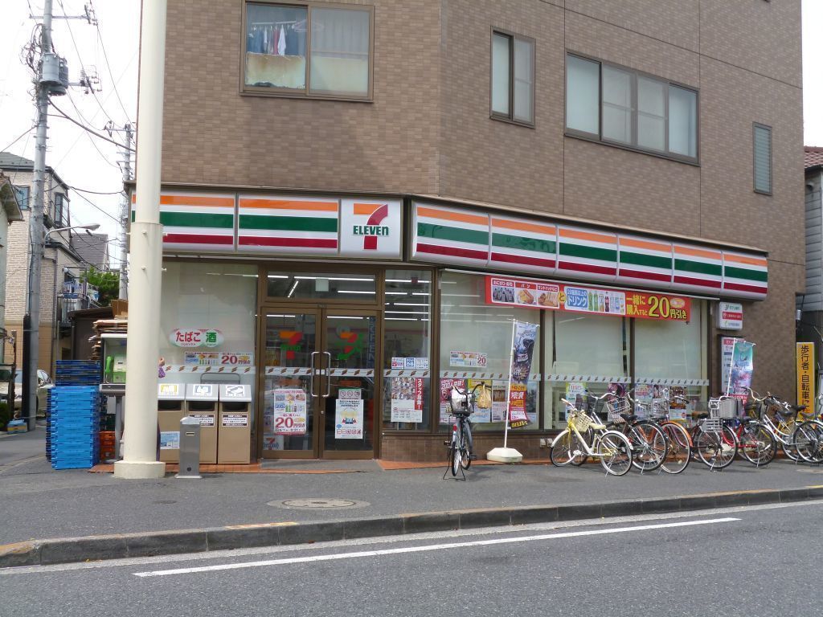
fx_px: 1046
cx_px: 412
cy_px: 308
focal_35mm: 44
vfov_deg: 32.9
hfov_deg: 42.9
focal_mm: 7.9
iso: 100
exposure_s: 1/500
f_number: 3.4
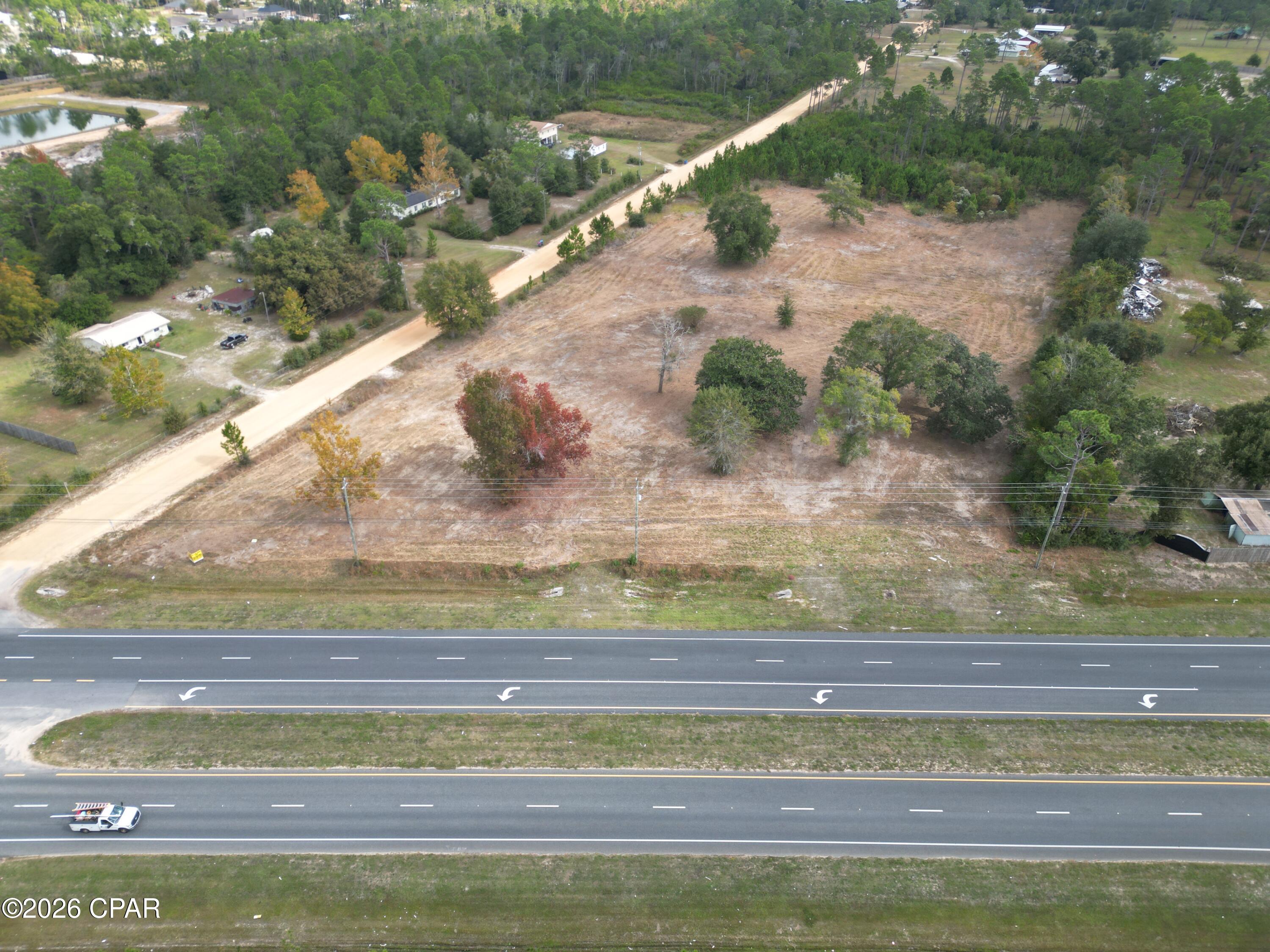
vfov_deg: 56.8
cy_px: 476
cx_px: 635
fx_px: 881
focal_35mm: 24
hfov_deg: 71.6
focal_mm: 6.72
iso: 100
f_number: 1.7
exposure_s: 1/800
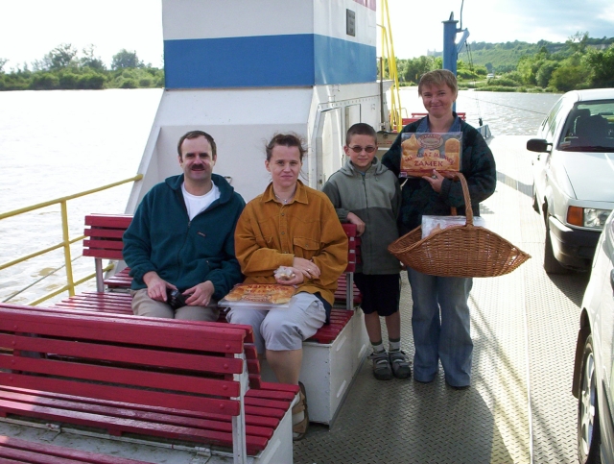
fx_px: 676
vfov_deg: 37.9
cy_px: 232
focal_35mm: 38
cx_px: 307
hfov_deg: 48.9
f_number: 4.5
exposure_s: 1/281
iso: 100
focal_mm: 4.99
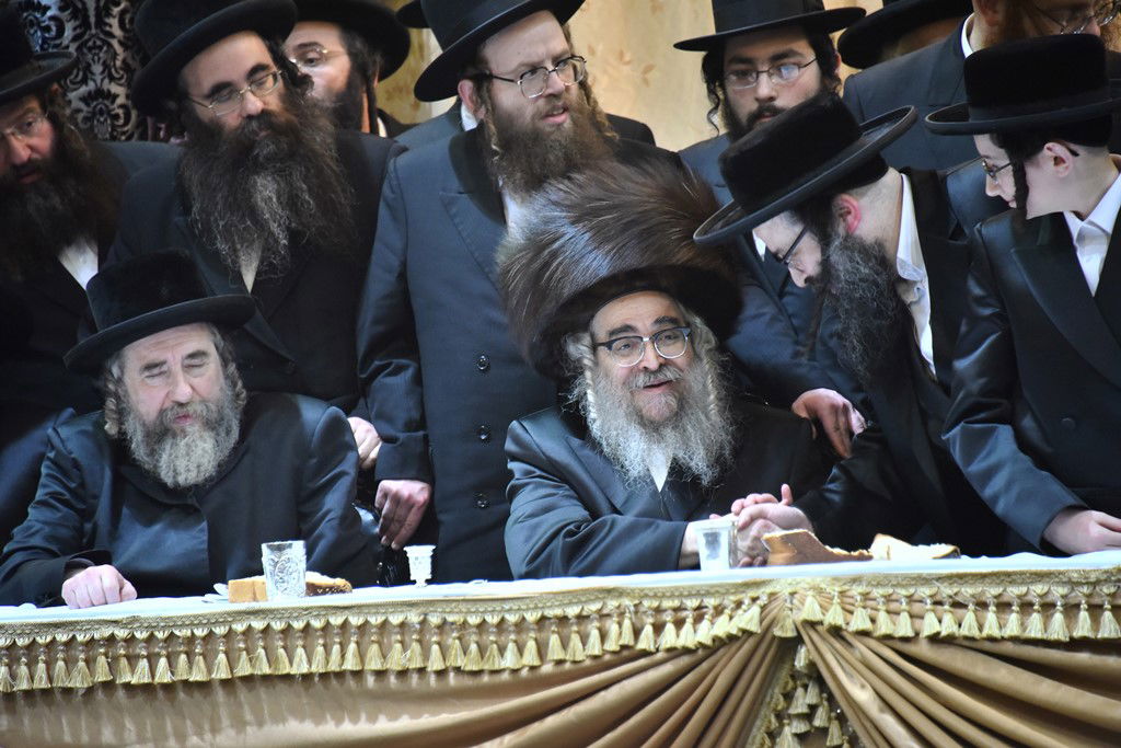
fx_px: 9342
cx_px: 560
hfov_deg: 6.9
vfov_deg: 4.6
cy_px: 374
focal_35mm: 300
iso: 3200
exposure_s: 1/125
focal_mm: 300
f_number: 5.6
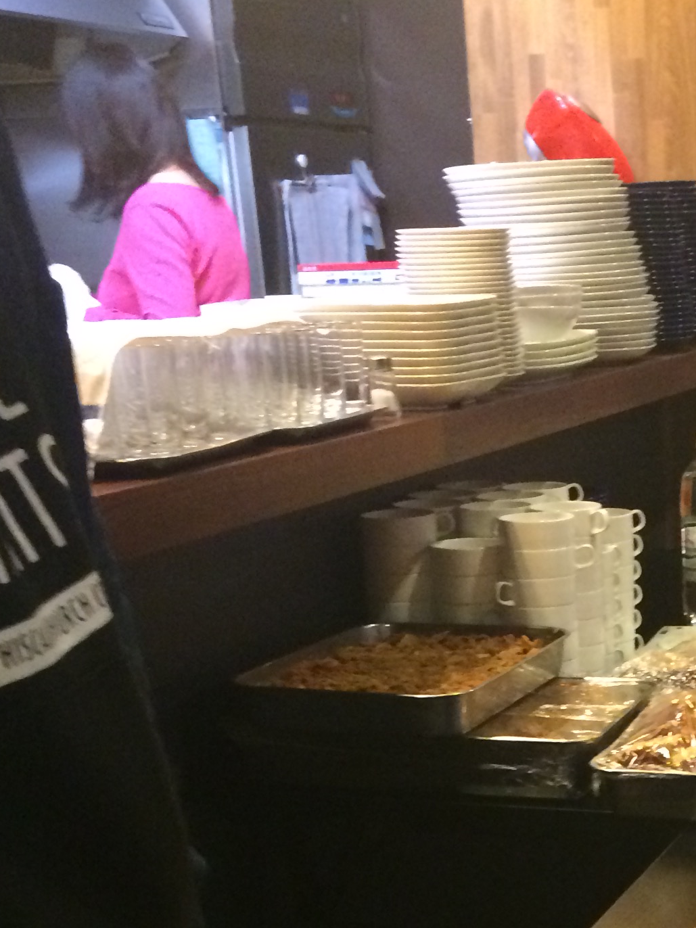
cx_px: 650
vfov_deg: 26.0
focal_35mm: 69
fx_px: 1850
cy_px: 1025
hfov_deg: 20.8
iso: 320
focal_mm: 4.15
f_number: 2.2
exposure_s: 1/20
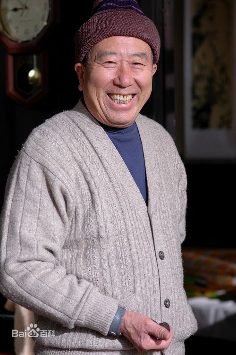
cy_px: 178
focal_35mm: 128
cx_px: 118
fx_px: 1256
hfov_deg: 10.7
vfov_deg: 16.1
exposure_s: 1/60
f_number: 4
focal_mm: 85
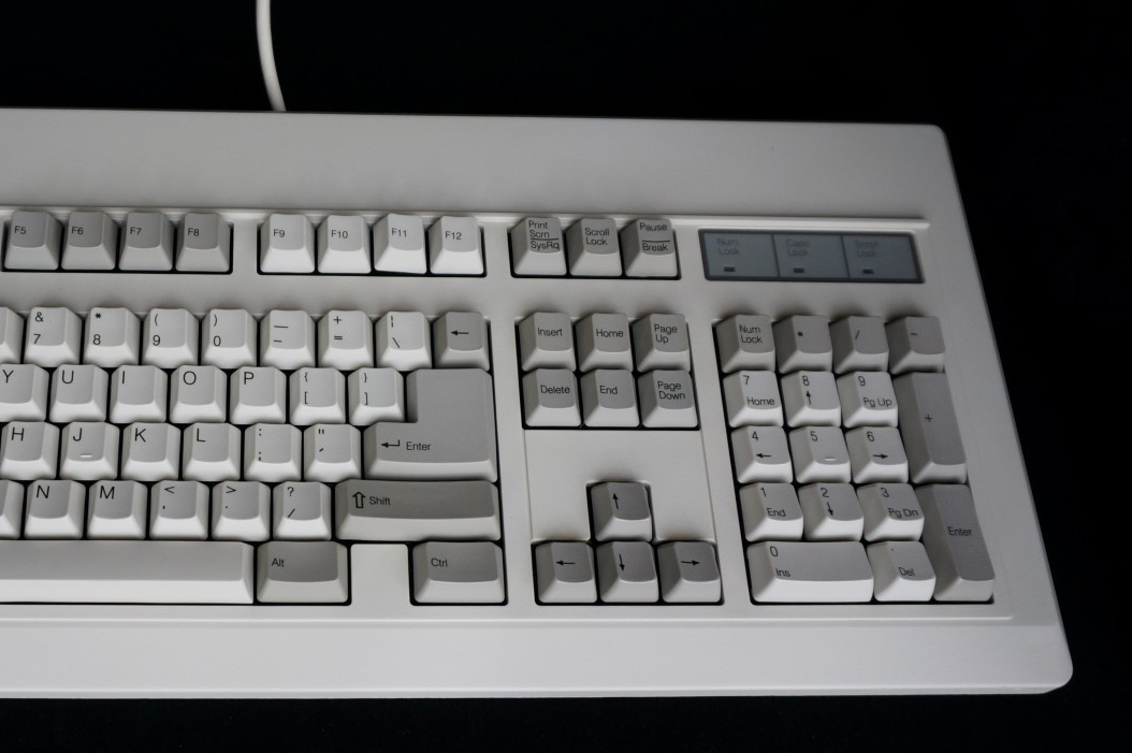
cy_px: 419
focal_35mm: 37
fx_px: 1163
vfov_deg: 35.8
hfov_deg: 50.2
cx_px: 312
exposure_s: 1/60
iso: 320
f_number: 4
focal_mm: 16
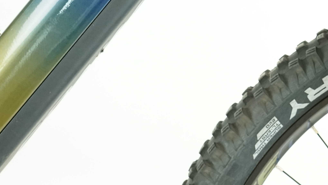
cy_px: -8
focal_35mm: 105
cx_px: 383
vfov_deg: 11.4
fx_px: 913
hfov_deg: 19.3
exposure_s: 1/200
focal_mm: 34
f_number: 5.6
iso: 3200
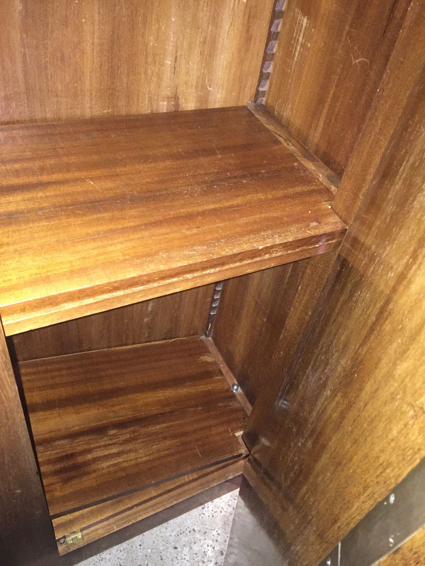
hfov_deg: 48.2
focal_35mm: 29
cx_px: 212
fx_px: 475
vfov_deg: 61.7
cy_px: 283
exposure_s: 1/17
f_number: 2.2
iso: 400
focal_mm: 4.15
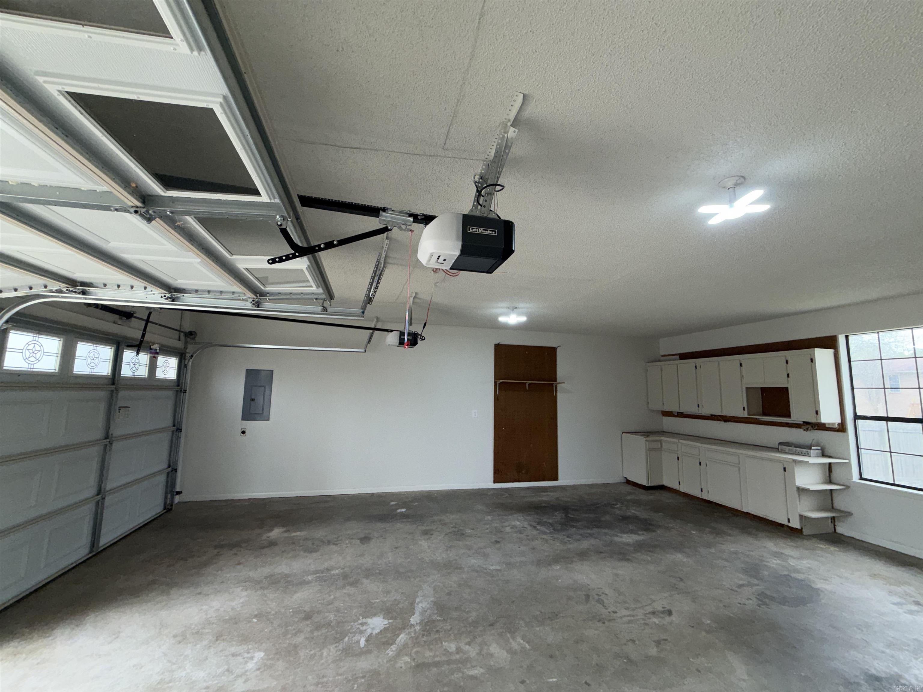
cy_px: 346
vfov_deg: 85.7
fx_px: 373
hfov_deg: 102.1
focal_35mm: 14
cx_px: 462
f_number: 2.2
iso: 64
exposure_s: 1/121
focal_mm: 2.22
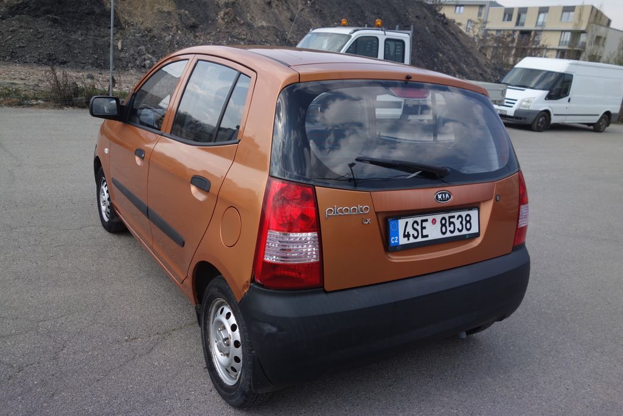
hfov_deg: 65.5
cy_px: 208
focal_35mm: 28
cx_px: 312
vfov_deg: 46.4
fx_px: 485
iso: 125
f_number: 2.8
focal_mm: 10.4
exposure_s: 1/1000
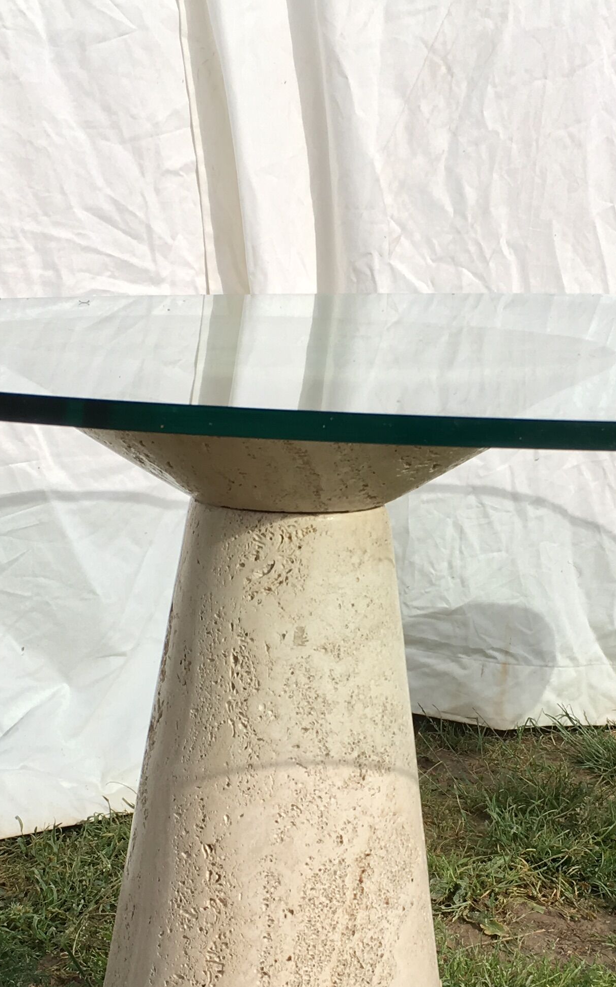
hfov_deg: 20.3
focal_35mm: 64
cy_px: 582
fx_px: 1720
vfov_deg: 31.9
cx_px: 370
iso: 25
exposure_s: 1/1241
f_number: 2.2
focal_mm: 4.15
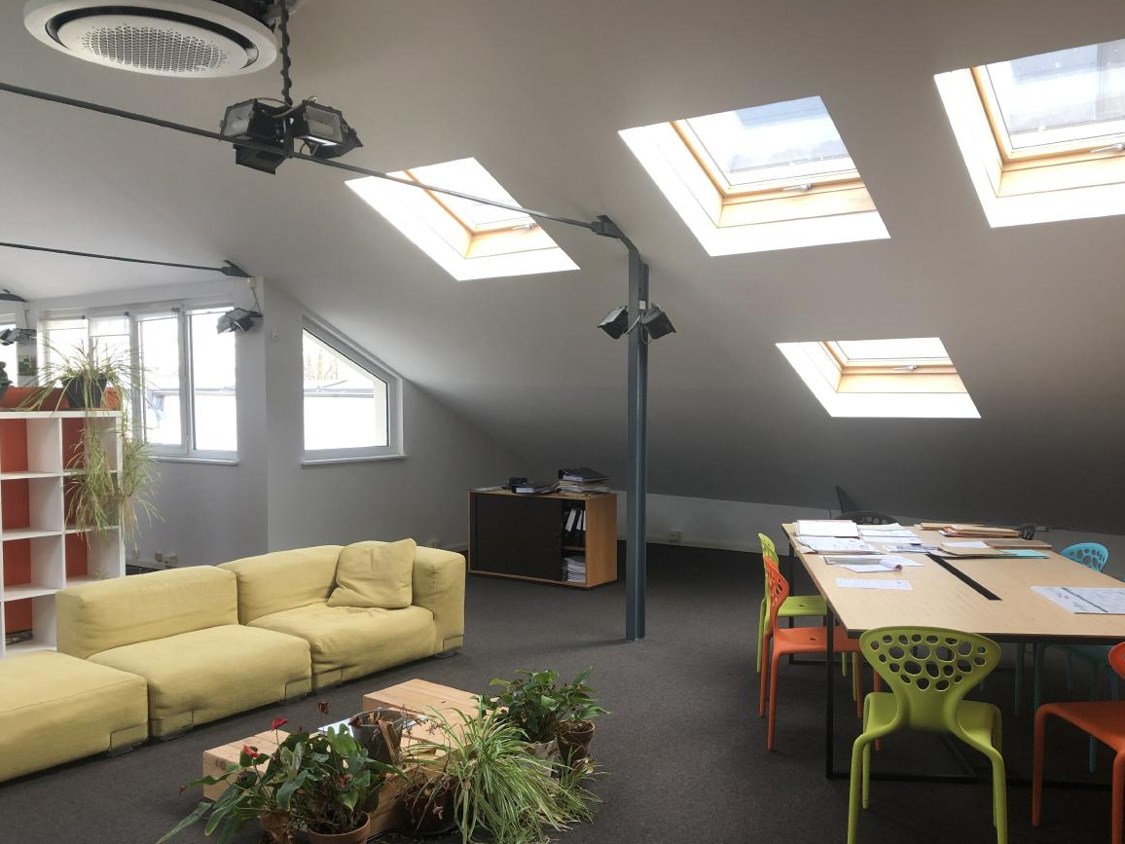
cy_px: 455
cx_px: 591
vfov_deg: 45.4
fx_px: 1007
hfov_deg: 58.3
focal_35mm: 31
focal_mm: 3.99
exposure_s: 1/80
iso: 40
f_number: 1.8
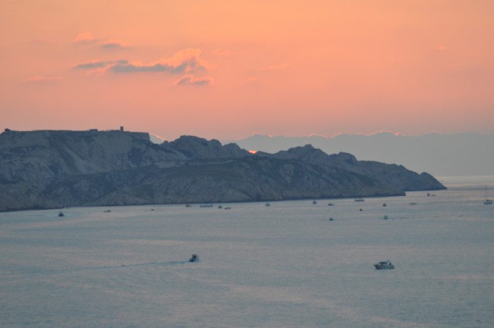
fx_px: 4111
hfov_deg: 6.9
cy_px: 164
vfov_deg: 4.6
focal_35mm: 300
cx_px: 247
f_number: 4.5
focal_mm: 200
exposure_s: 1/320
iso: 400
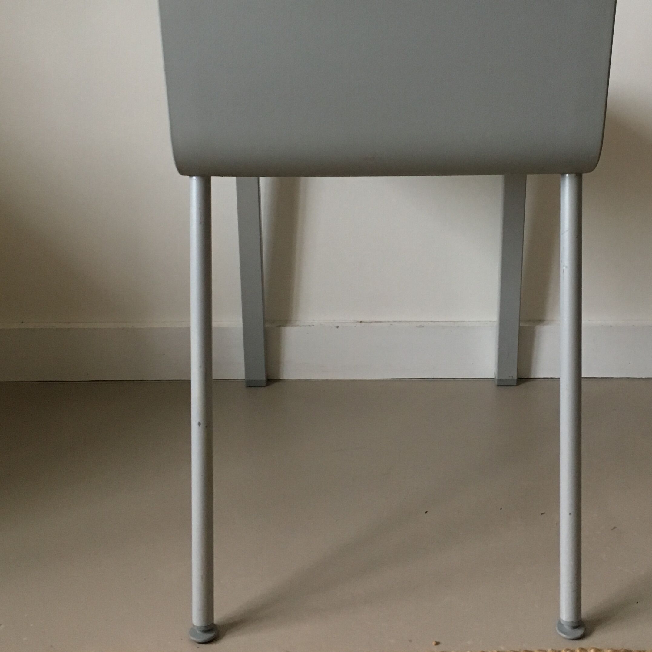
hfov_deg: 35.3
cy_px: 175
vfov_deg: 34.7
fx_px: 1023
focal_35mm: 48
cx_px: 380
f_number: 2.2
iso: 160
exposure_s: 1/33
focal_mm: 4.15
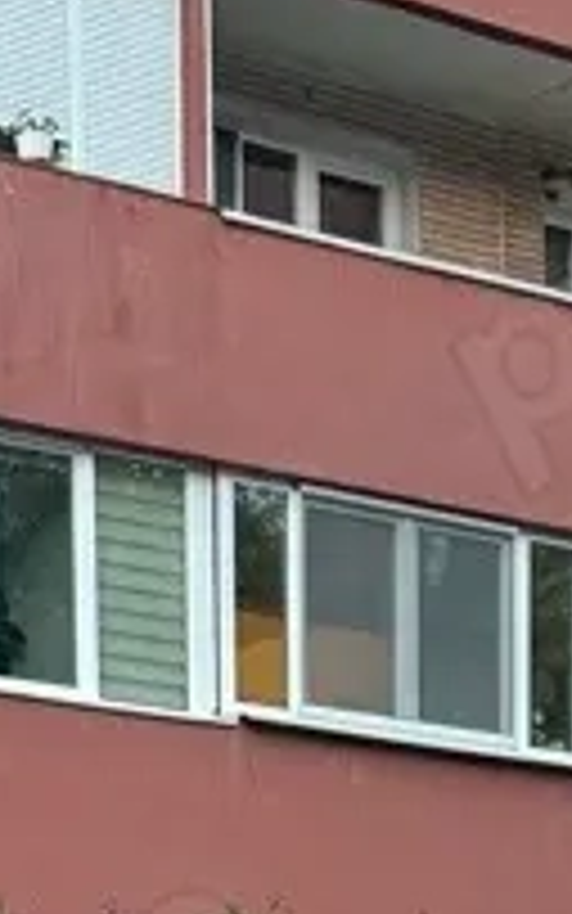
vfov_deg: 9.9
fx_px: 4162
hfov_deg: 7.8
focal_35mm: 167
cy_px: 2598
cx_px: 63
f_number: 1.78
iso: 200
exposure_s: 1/113
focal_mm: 6.76
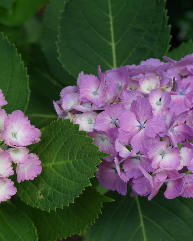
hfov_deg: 22.4
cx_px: 69
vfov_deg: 27.9
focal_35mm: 68
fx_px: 485
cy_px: 120
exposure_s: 1/160
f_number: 5
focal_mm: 32
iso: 100
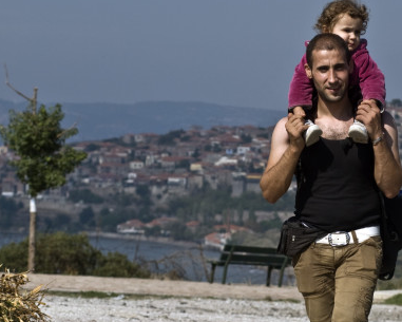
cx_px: 319
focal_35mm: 213
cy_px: 209
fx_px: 2535
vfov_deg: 7.3
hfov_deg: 9.0
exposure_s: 1/800
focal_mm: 80
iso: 100
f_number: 8
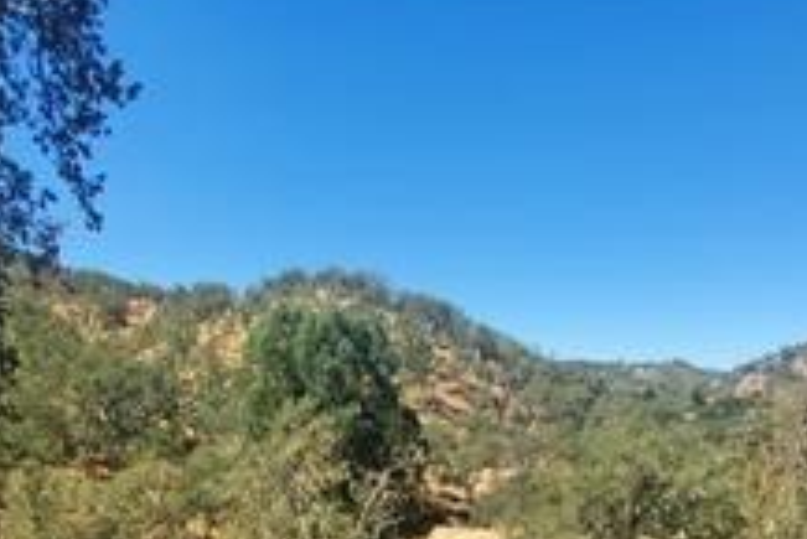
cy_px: 582
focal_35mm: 28
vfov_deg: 38.9
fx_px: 628
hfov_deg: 65.4
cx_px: 409
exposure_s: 1/767
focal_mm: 1.8
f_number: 2.2
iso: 50
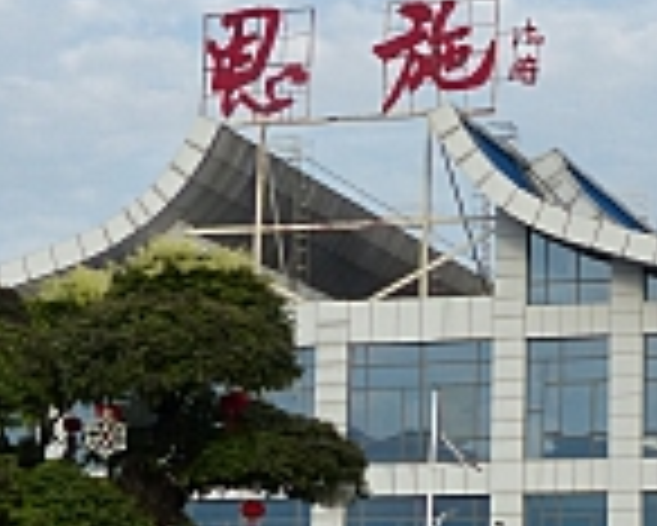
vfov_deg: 13.1
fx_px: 2277
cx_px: 796
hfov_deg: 15.8
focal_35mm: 117
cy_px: 420
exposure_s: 1/500
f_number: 4
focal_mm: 6.2
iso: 160
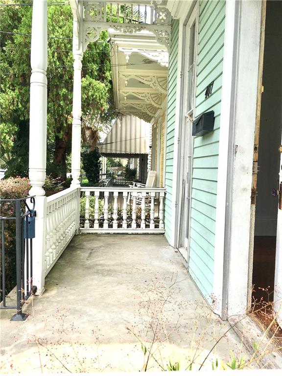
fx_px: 315
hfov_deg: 48.2
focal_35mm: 29
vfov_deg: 61.7
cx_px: 141
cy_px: 188
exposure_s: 1/545
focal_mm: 4.15
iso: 25
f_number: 2.2
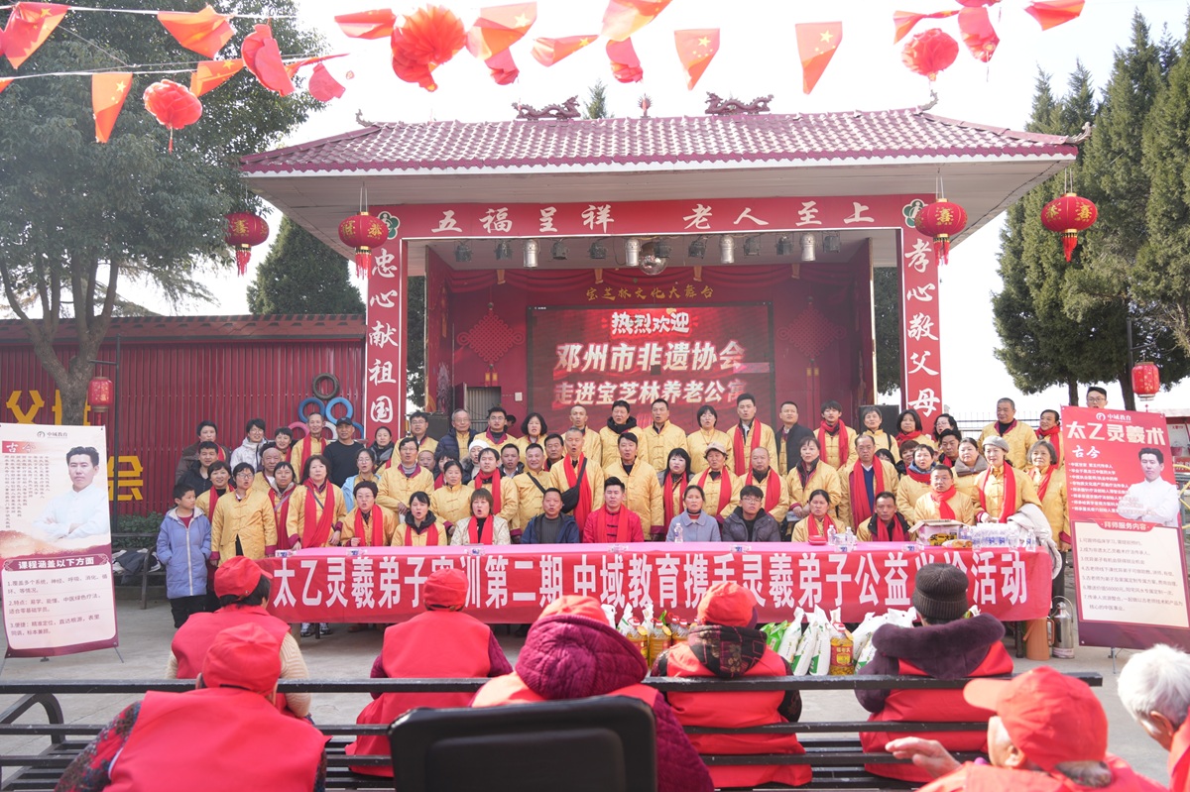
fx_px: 991
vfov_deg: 43.6
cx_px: 595
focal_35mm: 30
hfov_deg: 62.0
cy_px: 396
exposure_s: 1/100
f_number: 4.5
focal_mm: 30
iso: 100
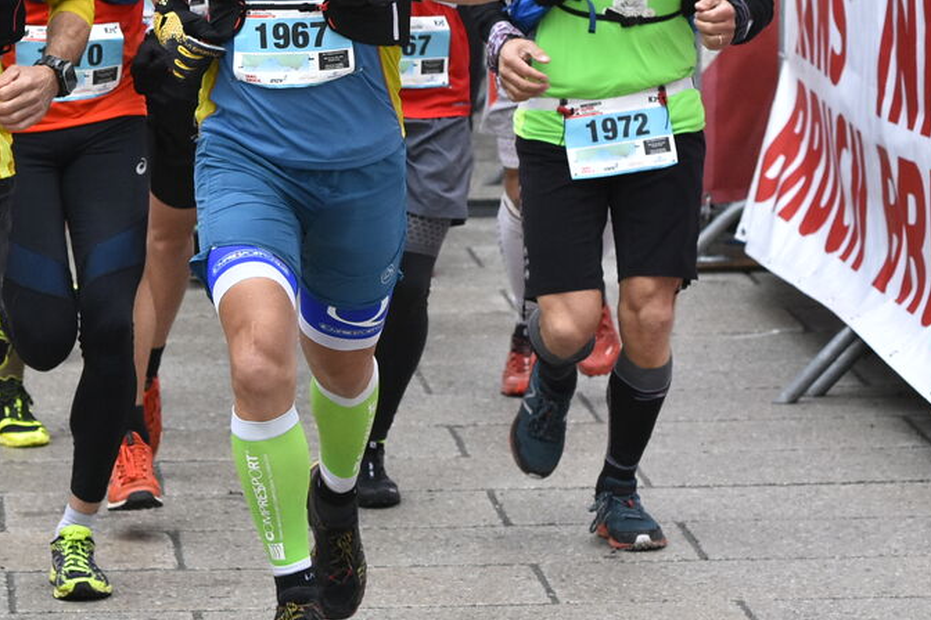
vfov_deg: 4.9
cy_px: 83
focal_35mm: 282
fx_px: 7292
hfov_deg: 7.3
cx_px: 166
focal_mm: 78
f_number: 5
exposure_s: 1/800
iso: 800
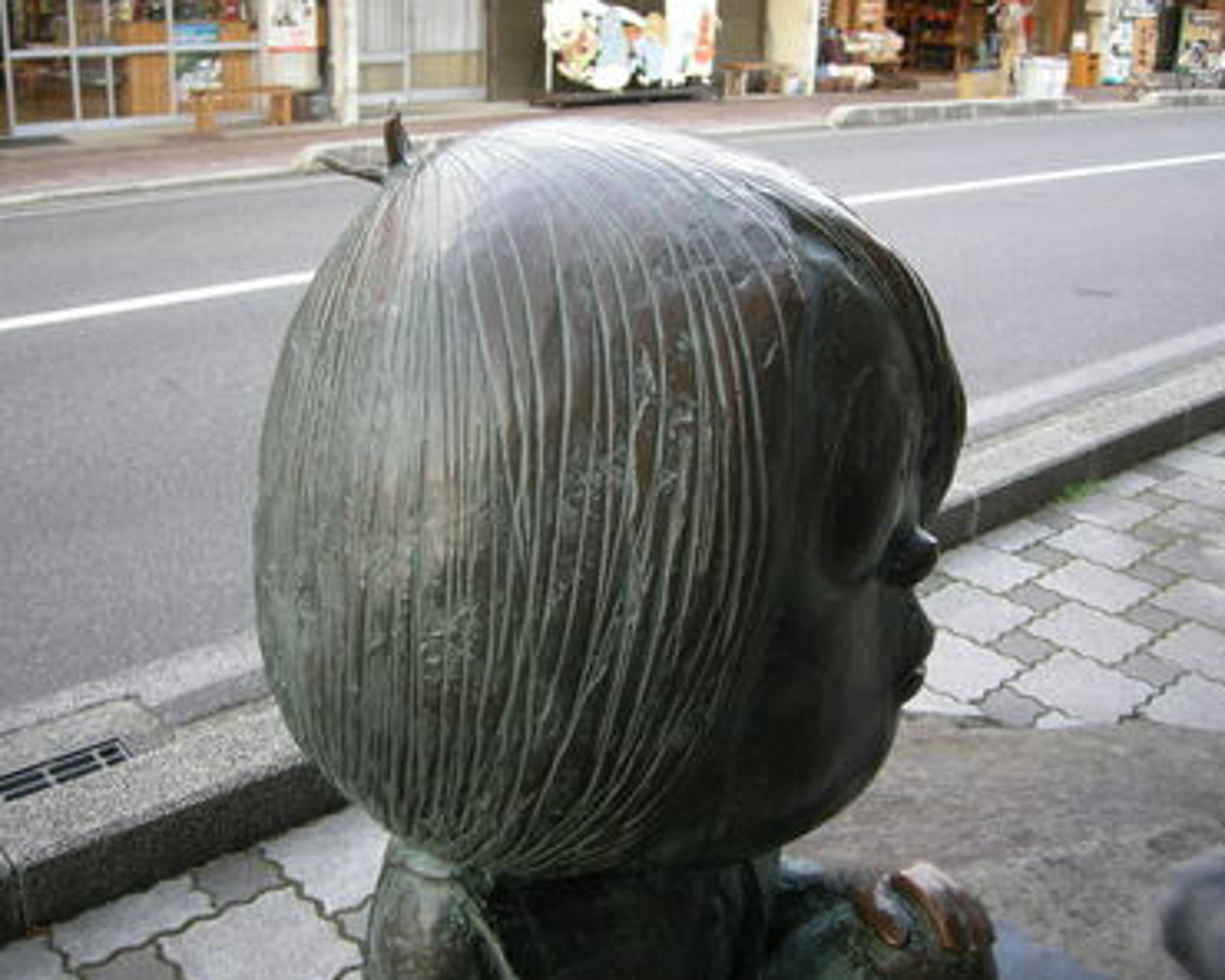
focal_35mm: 38
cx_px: 636
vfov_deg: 39.2
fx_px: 1378
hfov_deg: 47.9
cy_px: 490
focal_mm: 7.5
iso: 64
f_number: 2.7
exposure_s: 1/24
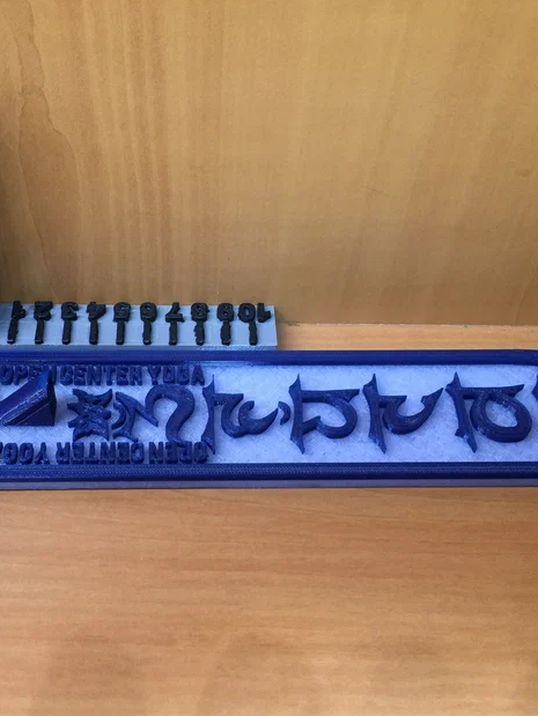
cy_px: 358
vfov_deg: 47.8
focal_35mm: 39
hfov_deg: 36.7
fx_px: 807
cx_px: 215
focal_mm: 4.15
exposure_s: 1/15
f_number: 2.2
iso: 80
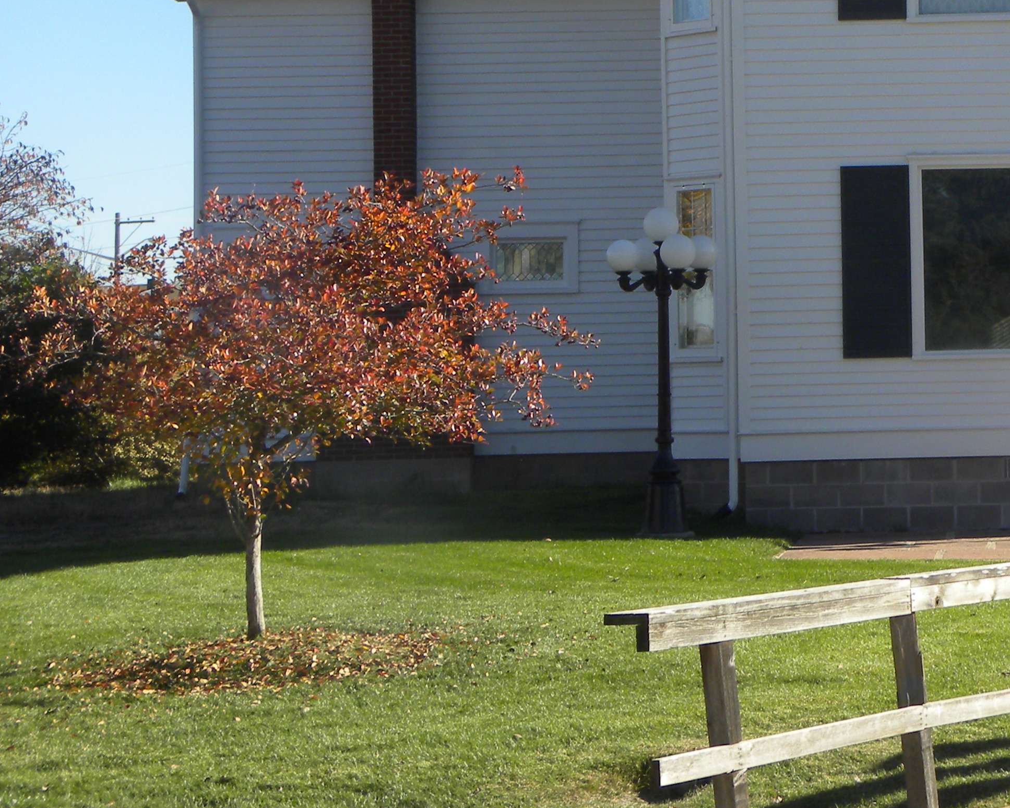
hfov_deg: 16.1
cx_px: 985
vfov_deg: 13.1
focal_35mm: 117
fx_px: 3497
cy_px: 128
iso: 64
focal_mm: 10.3
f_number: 5.6
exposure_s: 1/196
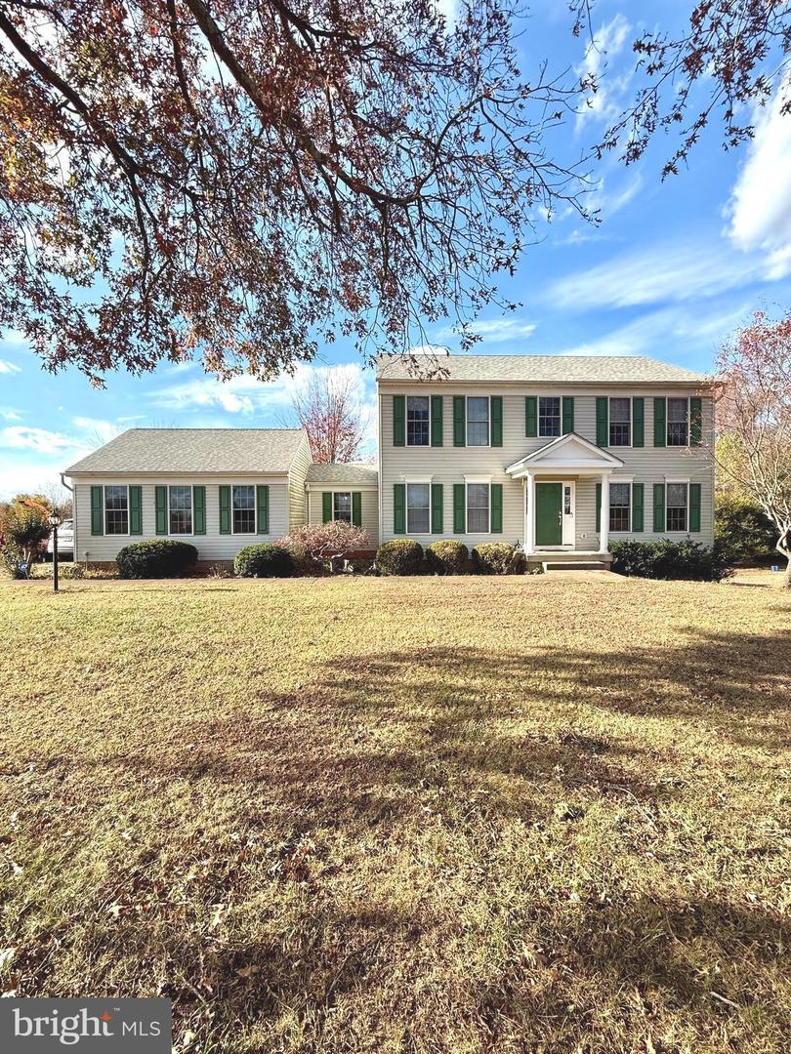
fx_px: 427
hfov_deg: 85.7
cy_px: 527
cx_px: 396
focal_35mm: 14
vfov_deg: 102.1
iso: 50
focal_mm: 2.22
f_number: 2.2
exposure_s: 1/985
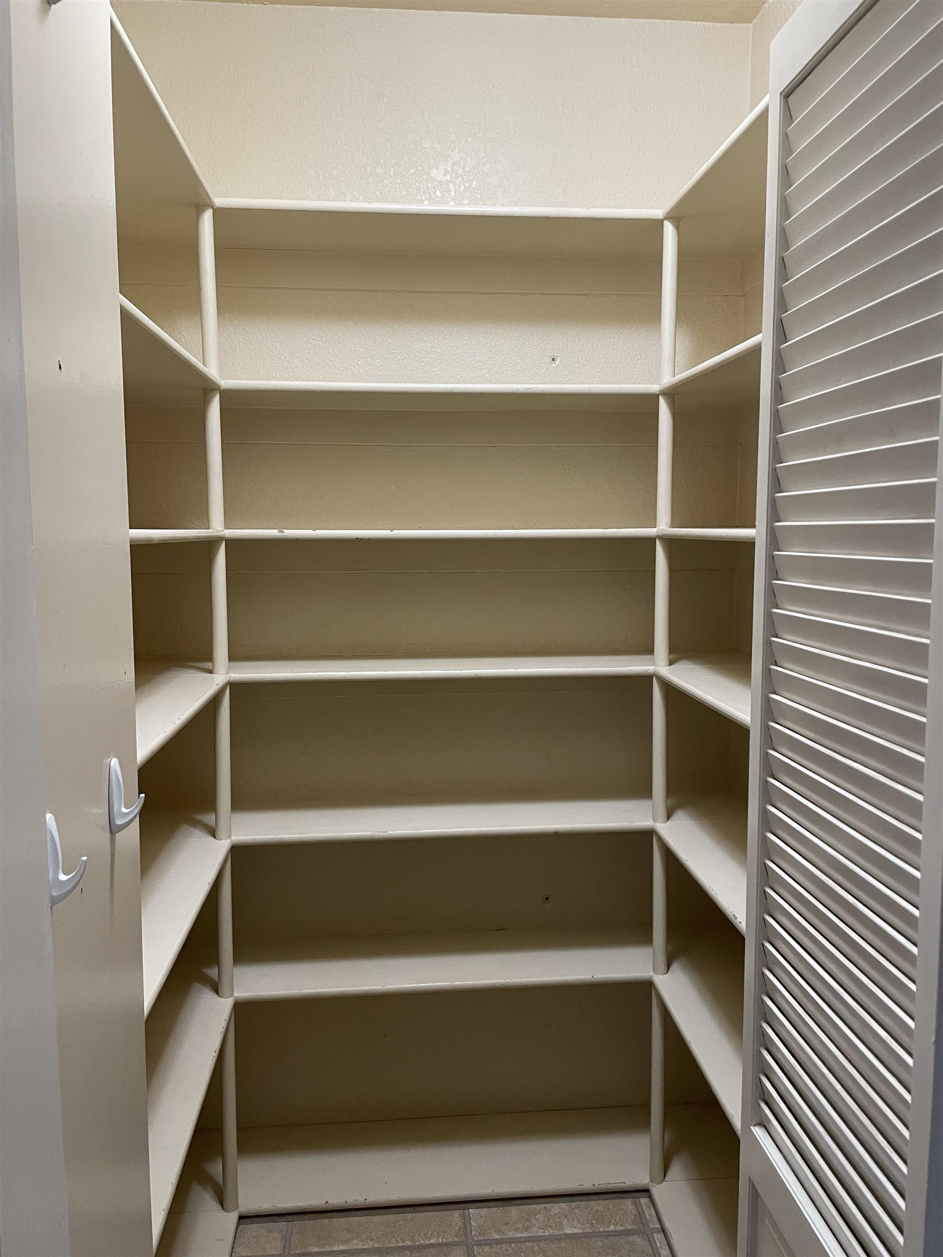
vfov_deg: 67.3
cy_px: 628
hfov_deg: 53.1
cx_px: 472
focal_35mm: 26
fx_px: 944
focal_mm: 4.2
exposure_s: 1/60
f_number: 1.6
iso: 200
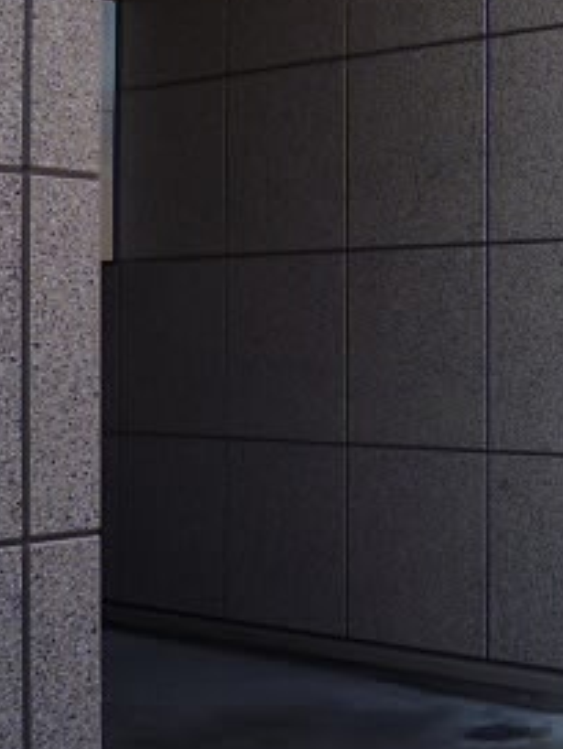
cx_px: 942
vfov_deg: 30.2
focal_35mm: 64
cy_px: 328
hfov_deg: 18.9
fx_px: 1387
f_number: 2.8
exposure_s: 1/160
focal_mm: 4.4
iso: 80
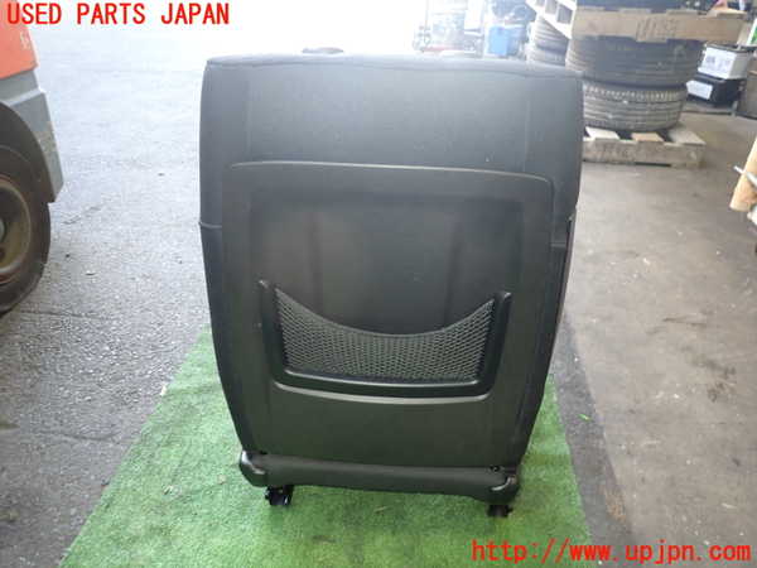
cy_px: 284
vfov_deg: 54.9
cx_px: 378
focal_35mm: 25
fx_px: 547
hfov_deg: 69.4
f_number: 2
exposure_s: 1/30
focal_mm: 4.5
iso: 200
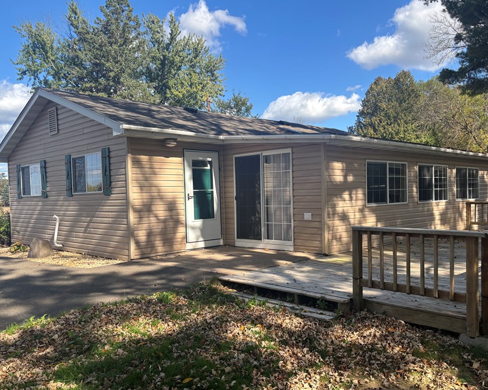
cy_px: 213
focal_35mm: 31
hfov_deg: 57.0
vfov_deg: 47.1
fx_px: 448
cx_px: 270
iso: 50
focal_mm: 5.96
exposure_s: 1/1263
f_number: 1.6
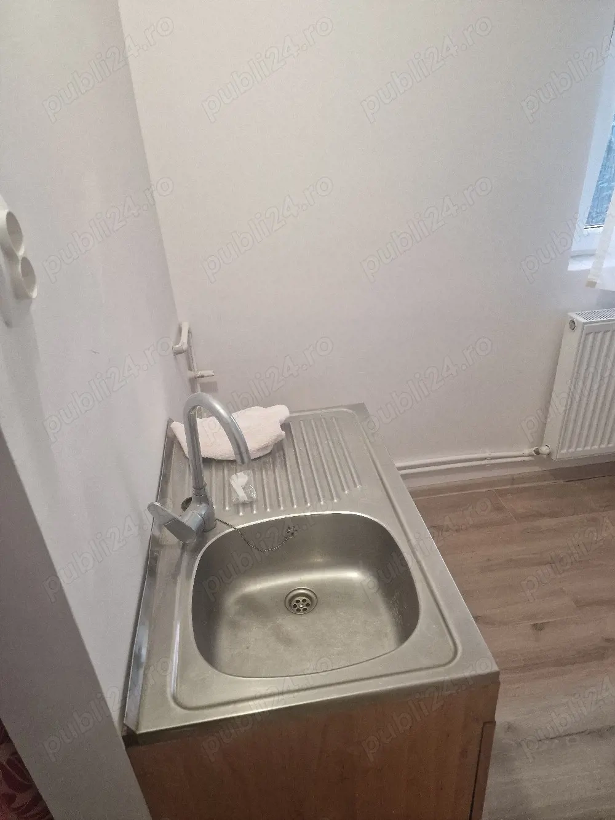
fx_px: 545
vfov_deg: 73.9
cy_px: 410
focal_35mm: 23
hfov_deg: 58.9
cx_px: 308
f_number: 1.8
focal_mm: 6.4
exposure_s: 1/100
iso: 400
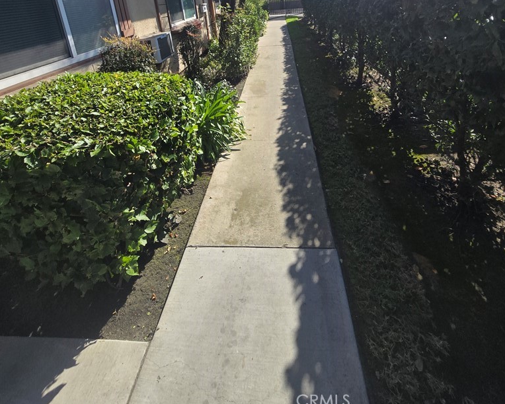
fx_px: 254
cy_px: 71
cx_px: 253
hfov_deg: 89.6
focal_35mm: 17
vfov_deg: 68.3
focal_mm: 2.2
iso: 50
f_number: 2.2
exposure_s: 1/2204
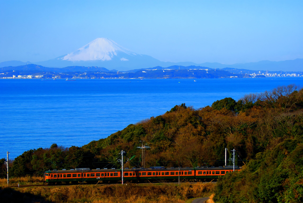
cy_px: 102
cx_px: 152
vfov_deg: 10.2
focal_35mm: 135
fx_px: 1138
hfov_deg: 15.2
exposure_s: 1/640
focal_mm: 90
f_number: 5.6
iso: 100
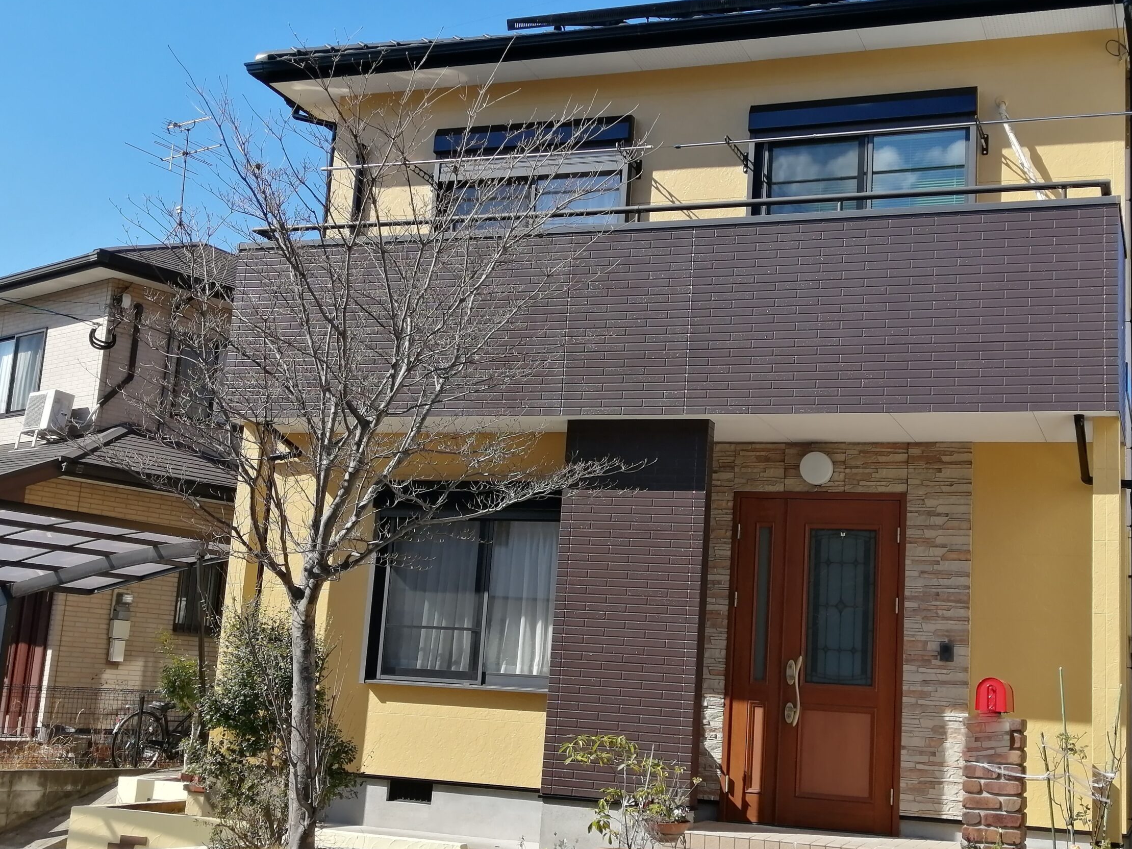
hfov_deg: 42.0
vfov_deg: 32.2
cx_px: 628
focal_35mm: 45
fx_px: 1471
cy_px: 410
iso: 50
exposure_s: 1/1209
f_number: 1.8
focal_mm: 3.62
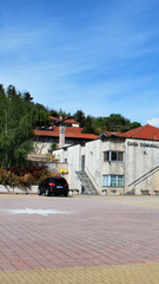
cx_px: 188
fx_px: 442
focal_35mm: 59
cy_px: 154
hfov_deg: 19.3
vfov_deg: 35.4
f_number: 11
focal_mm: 18
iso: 200
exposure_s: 1/250
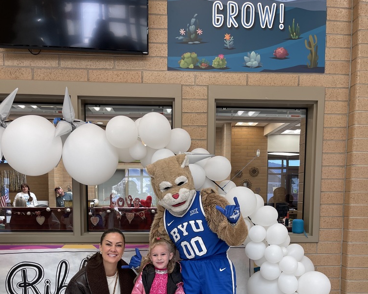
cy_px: 234
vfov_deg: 42.6
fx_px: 360
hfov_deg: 54.2
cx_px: 184
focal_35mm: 33
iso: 80
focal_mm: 5.1
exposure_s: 1/120
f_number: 1.6
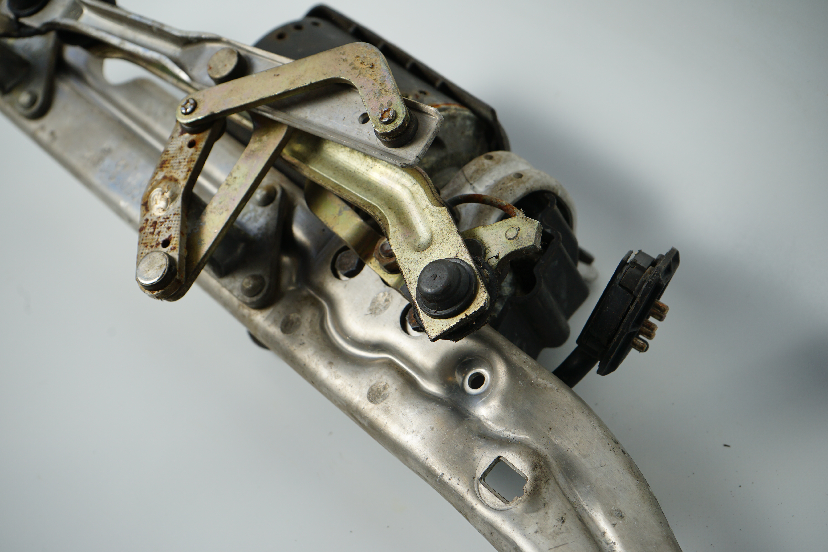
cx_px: 414
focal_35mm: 65
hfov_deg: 31.0
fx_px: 1495
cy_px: 276
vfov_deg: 20.9
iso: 200
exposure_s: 1/200
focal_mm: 65
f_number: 7.1
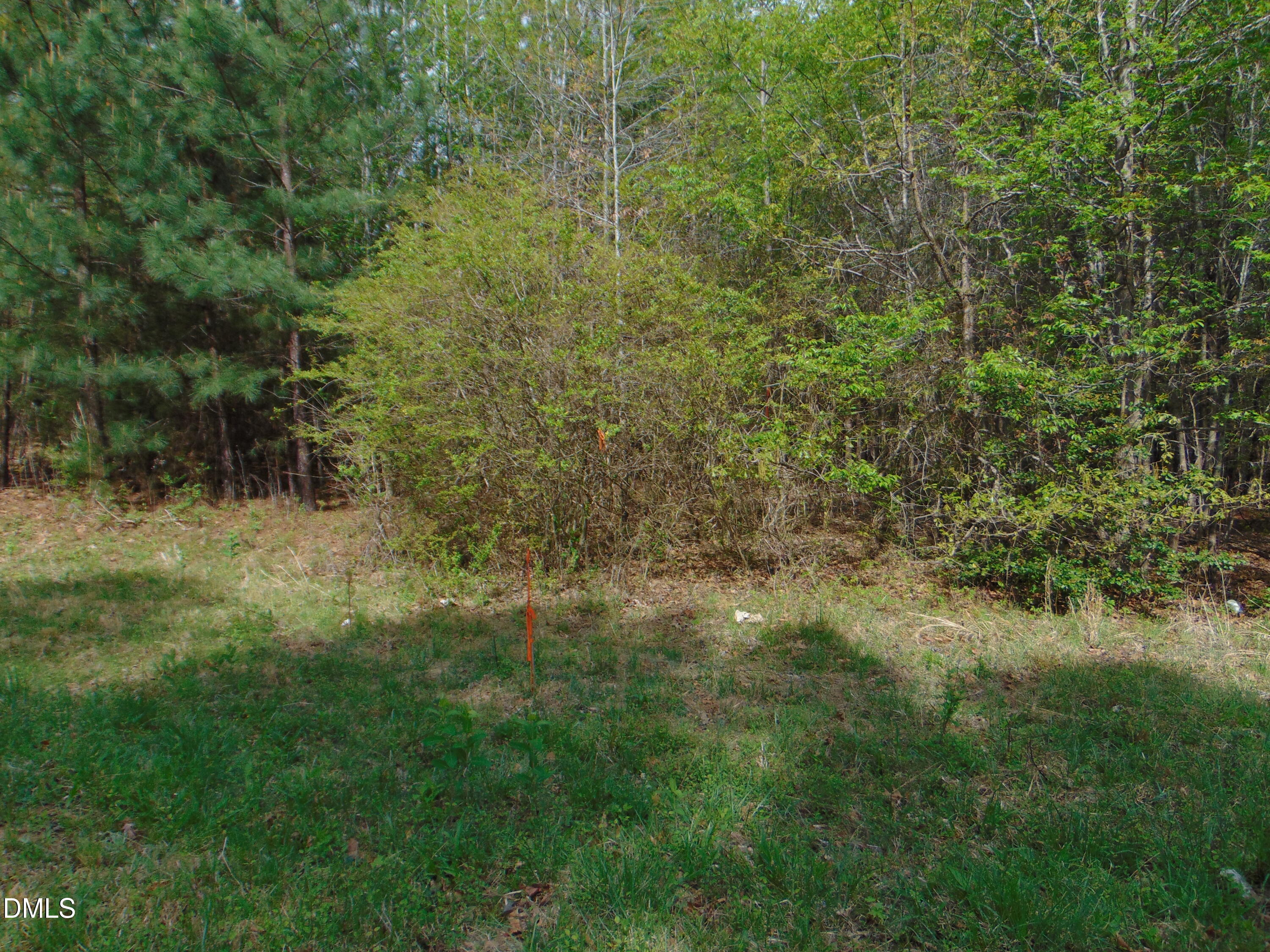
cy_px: 476
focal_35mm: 25
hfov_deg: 69.4
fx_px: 917
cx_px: 635
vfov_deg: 54.9
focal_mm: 4.5
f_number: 3
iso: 80
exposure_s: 1/1000
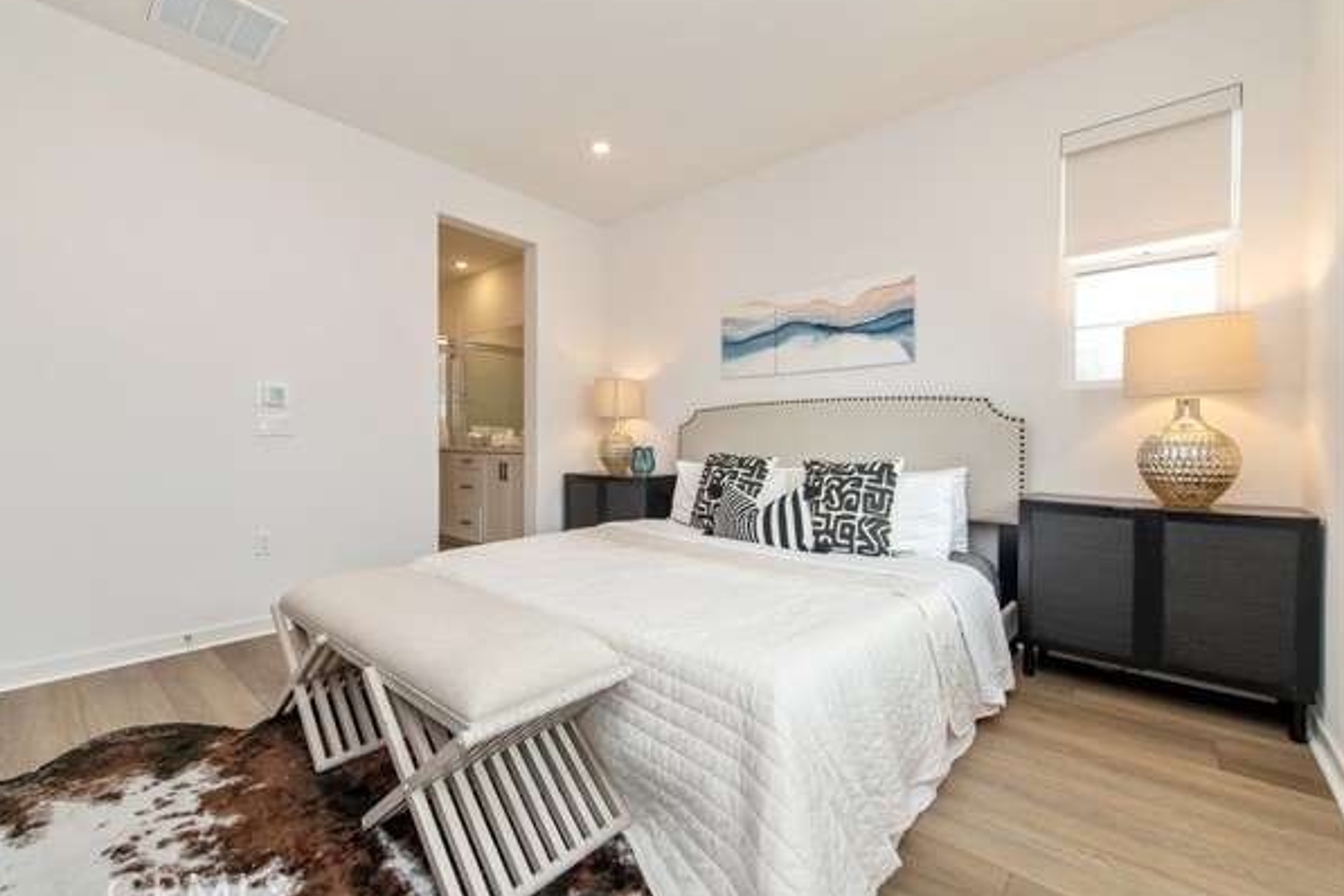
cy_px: 446
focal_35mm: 15
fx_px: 560
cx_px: 630
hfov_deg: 100.3
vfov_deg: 77.3
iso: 250
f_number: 4
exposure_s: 1/60
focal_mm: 14
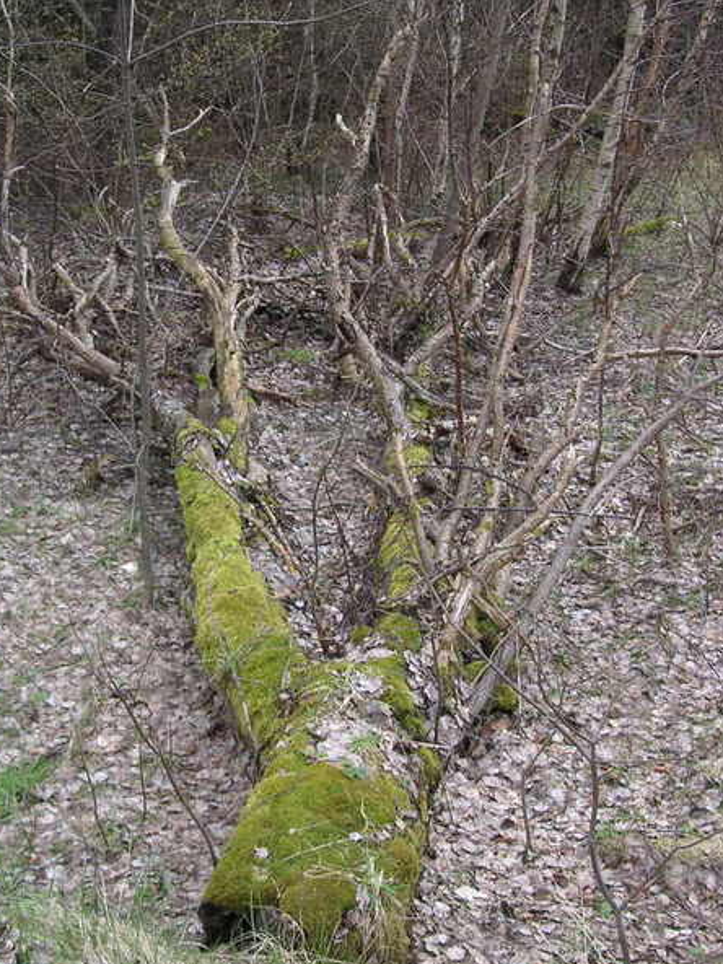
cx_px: 212
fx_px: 1392
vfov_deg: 38.2
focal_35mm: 50
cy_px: 487
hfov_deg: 28.8
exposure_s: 1/180
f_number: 2.8
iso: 50
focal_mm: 6.1
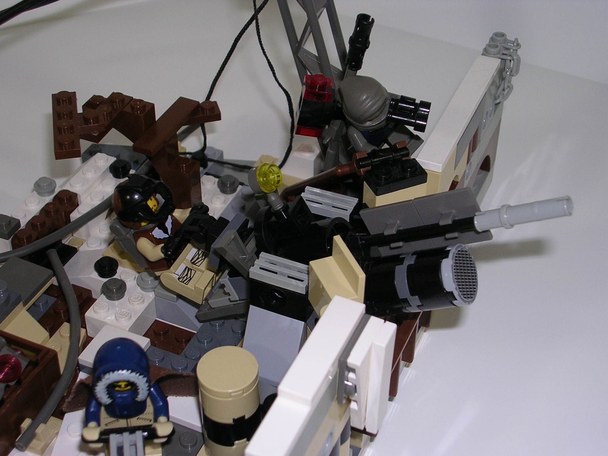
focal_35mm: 60
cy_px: 228
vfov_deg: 24.4
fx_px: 1054
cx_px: 304
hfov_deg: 32.2
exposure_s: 1/60.1
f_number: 3.4
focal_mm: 9.1
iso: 50
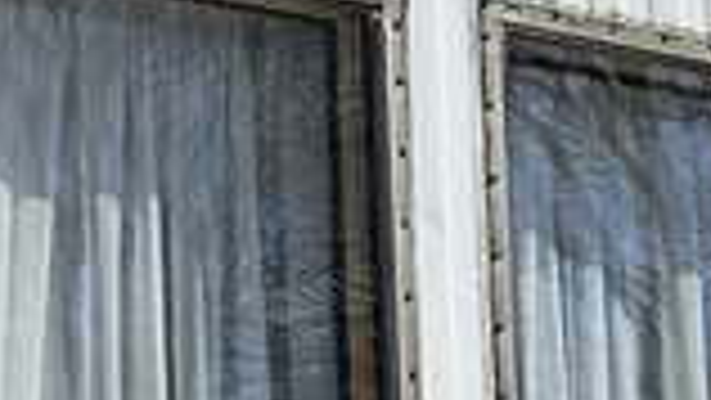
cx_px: 158
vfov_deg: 8.0
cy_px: 407
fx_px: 2867
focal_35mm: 152
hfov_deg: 14.1
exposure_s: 1/3967
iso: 25
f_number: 1.8
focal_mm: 5.4
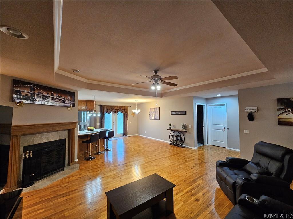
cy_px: 110
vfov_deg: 89.9
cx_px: 146
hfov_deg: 106.2
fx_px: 110
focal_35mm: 13
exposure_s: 1/30
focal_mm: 2.2
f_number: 2.2
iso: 320
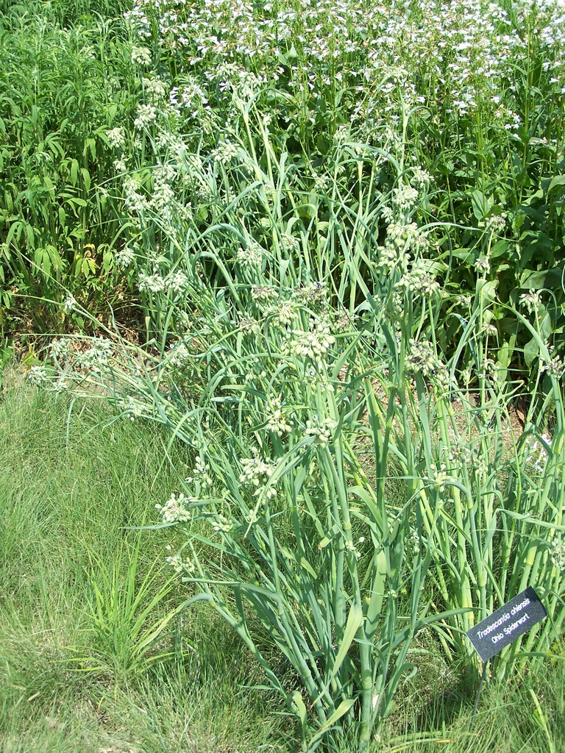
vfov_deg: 37.5
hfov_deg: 28.6
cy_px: 376
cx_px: 282
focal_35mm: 51
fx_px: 1110
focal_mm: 8.5
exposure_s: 1/750
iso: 80
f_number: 3
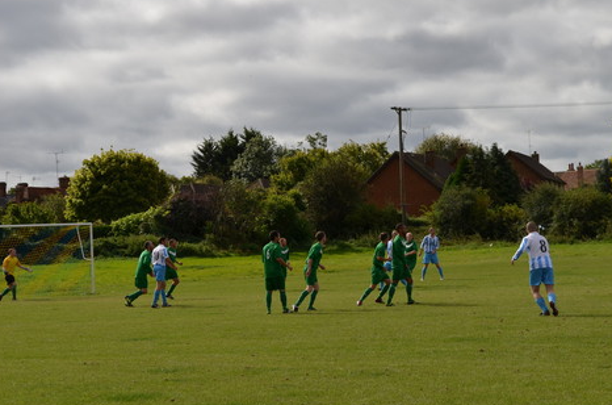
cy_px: 237
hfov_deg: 22.4
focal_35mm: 91
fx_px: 1543
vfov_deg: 14.9
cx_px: 364
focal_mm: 50
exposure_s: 1/500
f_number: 8
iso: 100
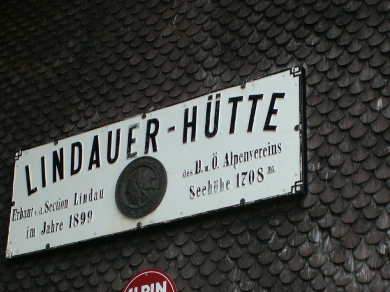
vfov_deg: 17.3
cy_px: 207
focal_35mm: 85
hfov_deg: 23.0
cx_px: 214
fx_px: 957
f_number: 4
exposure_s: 1/60
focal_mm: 9.33
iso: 50
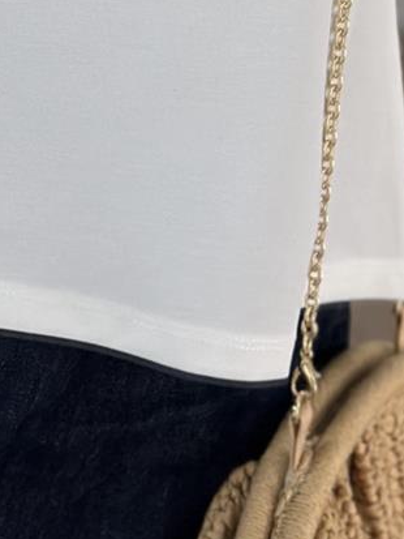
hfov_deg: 8.0
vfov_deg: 10.1
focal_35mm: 186
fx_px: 2893
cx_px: 27
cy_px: -382
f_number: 1.78
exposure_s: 1/489
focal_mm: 6.86
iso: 80
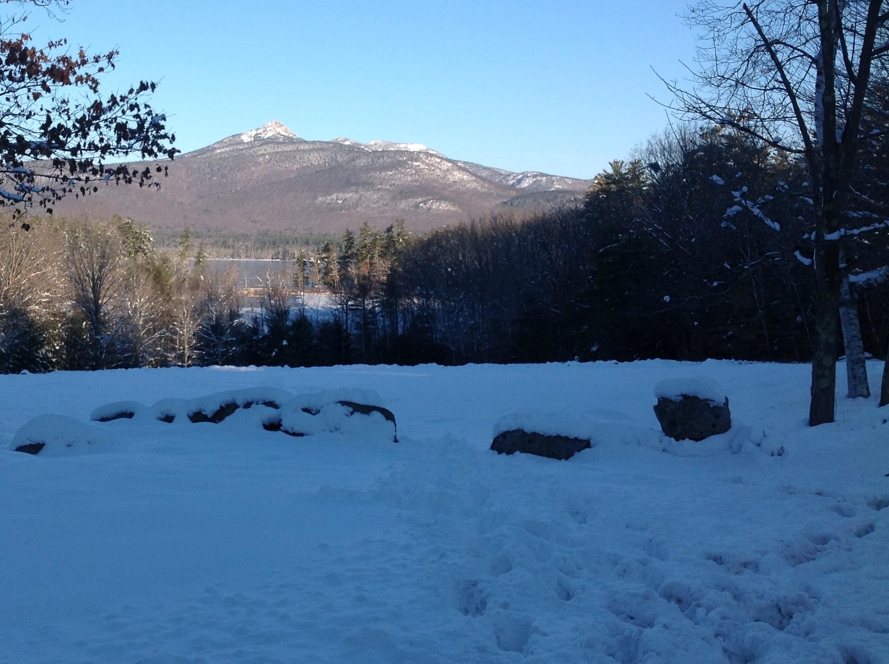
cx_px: 302
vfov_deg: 30.2
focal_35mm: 48
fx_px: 1231
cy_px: 289
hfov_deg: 39.3
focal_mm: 4.28
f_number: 2.4
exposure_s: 1/1209
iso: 50
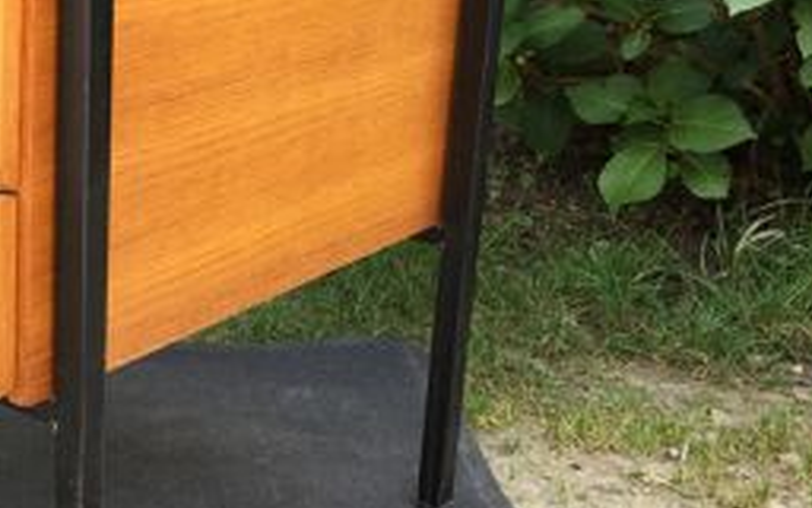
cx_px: -67
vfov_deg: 18.1
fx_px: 1593
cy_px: 178
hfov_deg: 26.5
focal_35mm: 72
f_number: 2.2
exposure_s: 1/230
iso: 32
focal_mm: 4.15
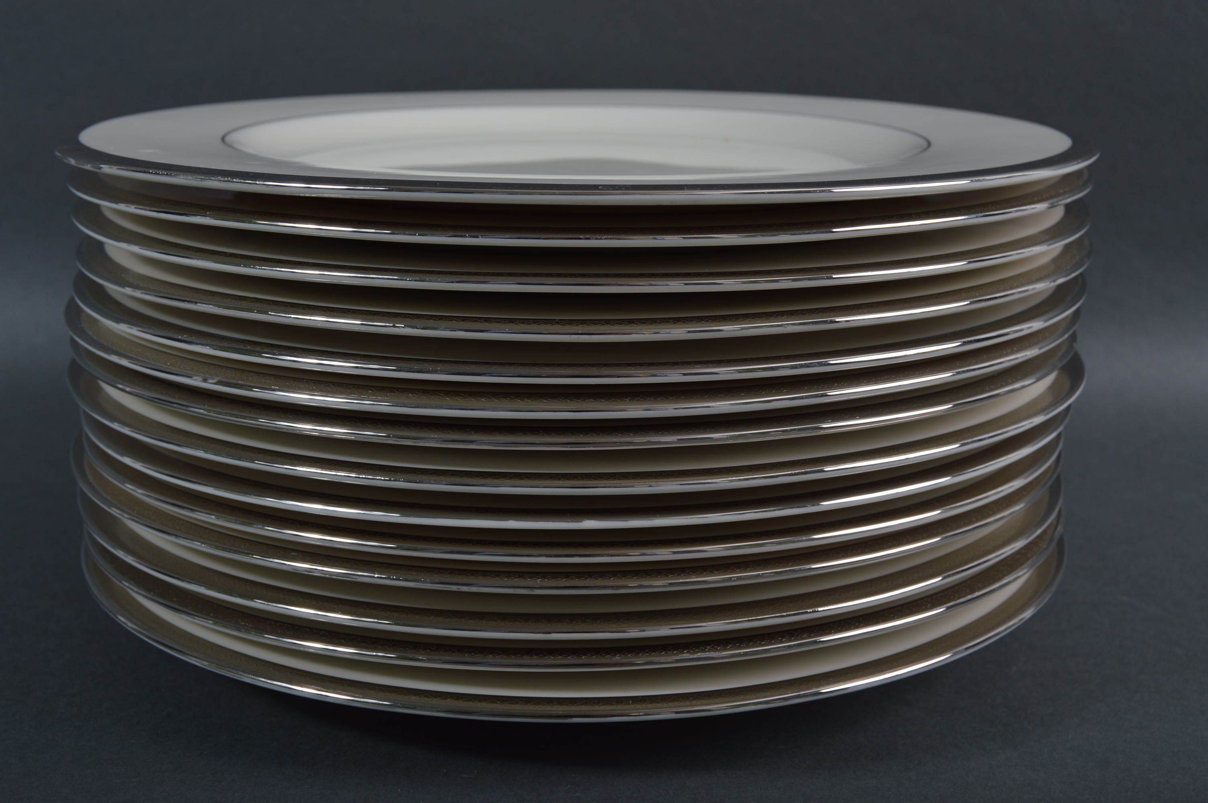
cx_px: 604
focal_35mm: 51
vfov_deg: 26.4
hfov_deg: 38.9
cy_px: 402
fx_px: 1710
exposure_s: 1/160
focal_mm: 34
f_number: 9
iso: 100
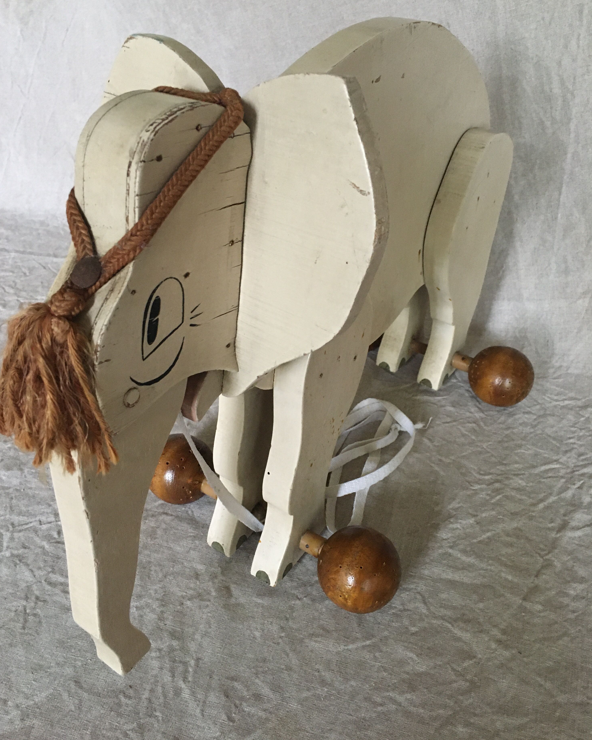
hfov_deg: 47.1
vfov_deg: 57.2
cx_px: 289
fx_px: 679
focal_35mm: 31
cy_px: 357
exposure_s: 1/17
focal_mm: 4.15
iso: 200
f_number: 2.2
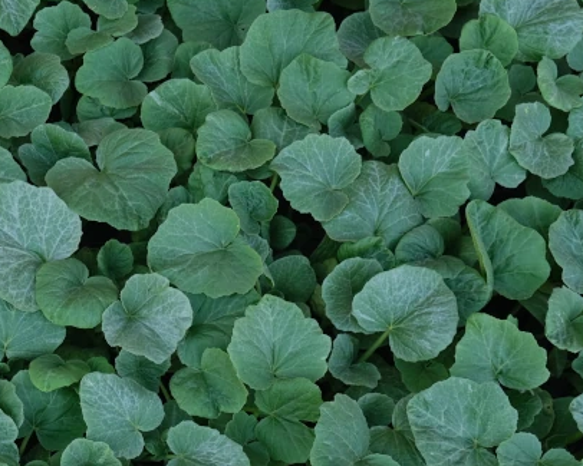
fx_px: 1156
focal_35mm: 67
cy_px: 273
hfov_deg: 25.7
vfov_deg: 22.8
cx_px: -96
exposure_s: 1/80
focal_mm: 19.6
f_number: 3.6
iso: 160
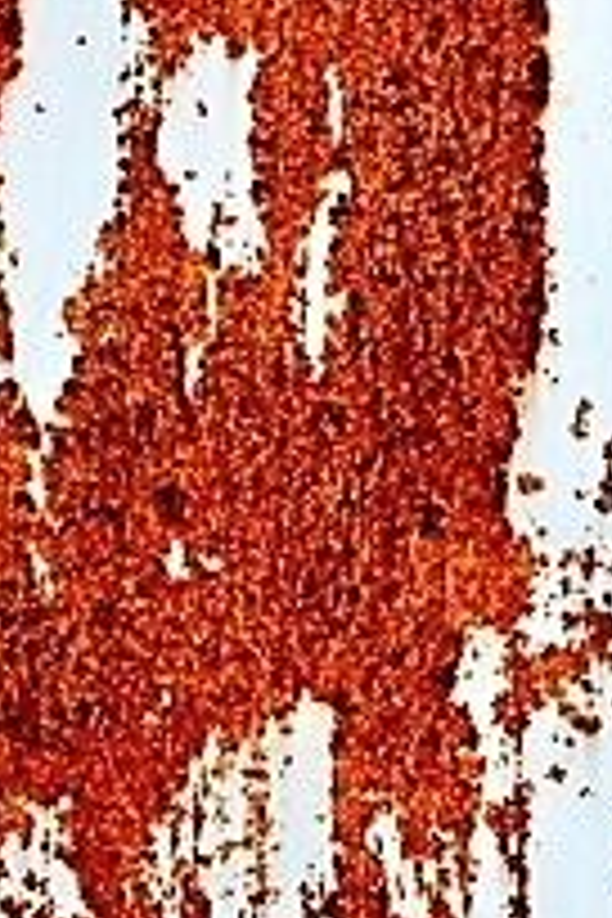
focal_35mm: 53
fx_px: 1351
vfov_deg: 37.5
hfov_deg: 24.8
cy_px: 432
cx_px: 554
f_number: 8
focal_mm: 18
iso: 200
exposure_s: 1/320
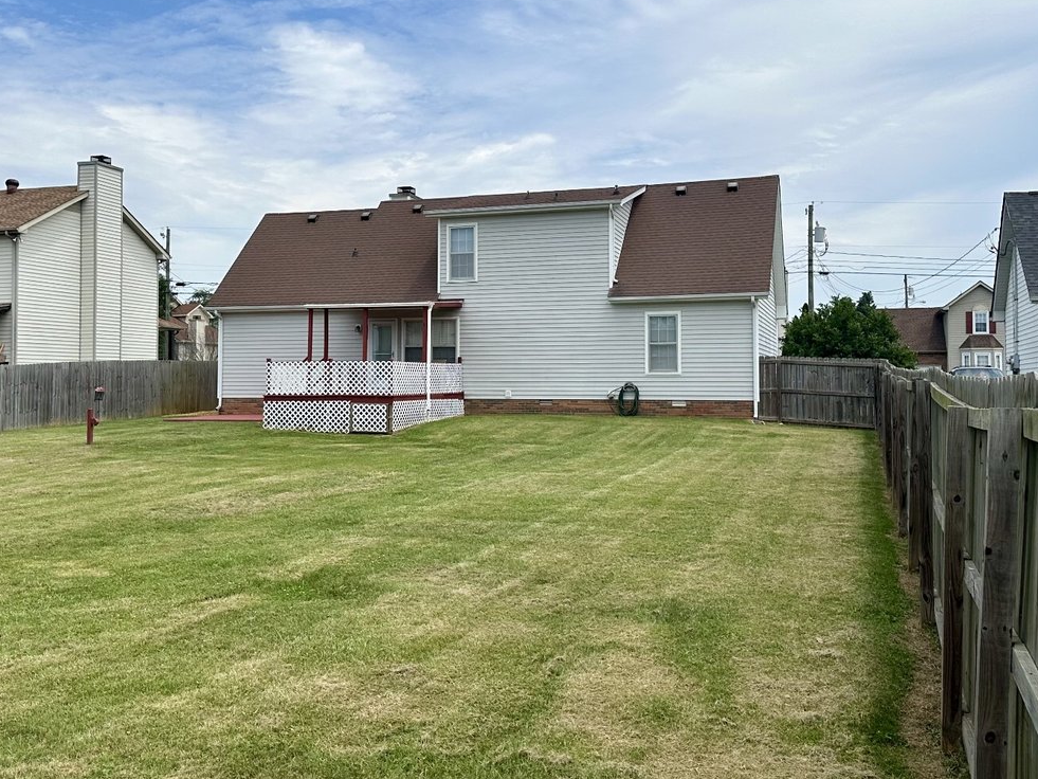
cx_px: 439
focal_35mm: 37
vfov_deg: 38.6
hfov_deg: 49.9
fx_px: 1110
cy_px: 348
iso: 80
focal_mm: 6.86
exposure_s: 1/6211
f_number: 1.78
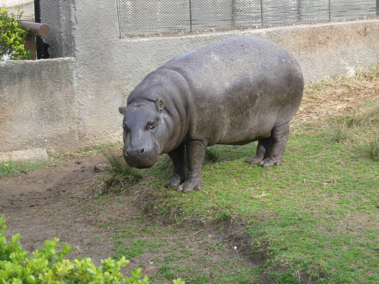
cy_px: 142
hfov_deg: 17.6
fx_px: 1226
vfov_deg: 13.2
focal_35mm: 112
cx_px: 190
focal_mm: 19.1
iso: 200
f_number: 4.7
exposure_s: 1/200
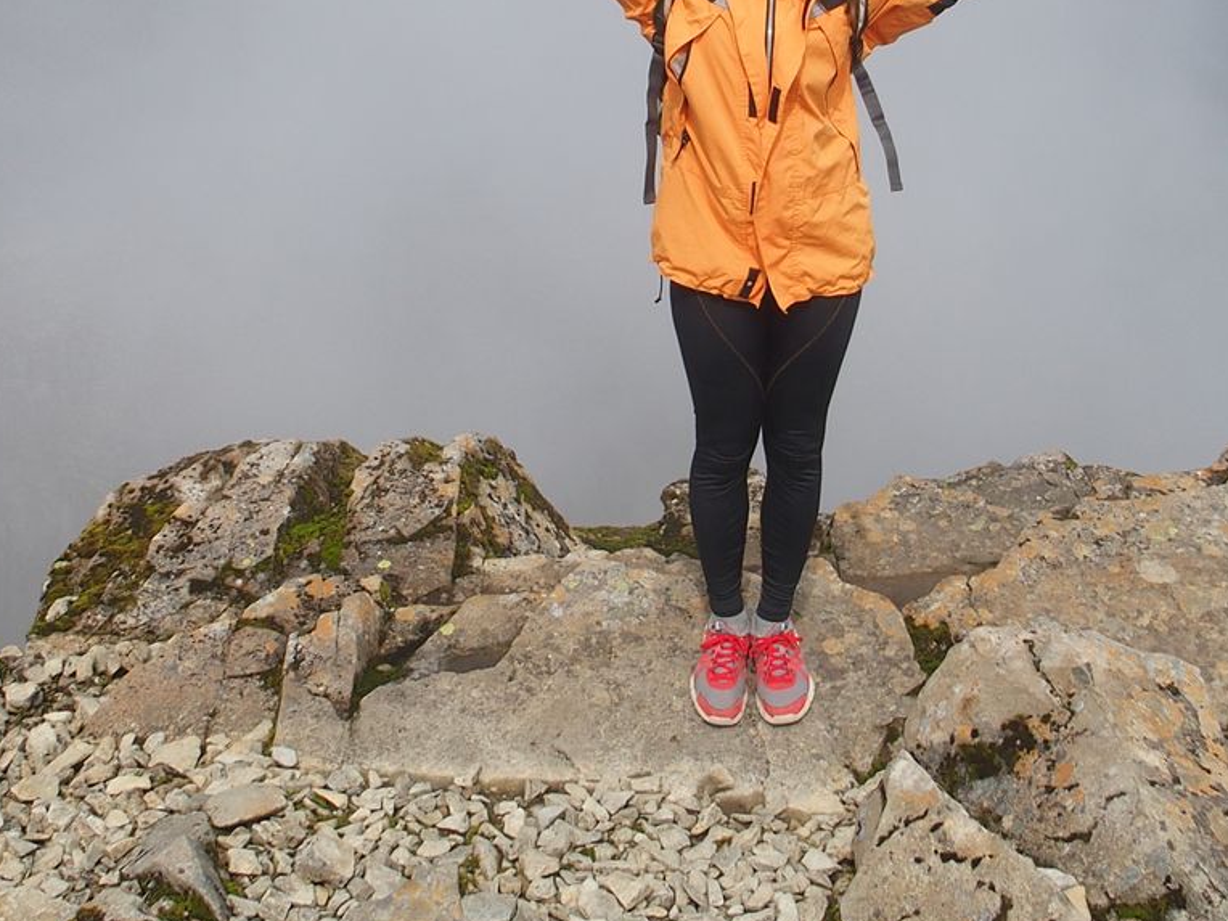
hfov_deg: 34.8
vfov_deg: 26.0
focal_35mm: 55
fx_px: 1951
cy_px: 150
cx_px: 720
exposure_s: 1/1000
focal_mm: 6
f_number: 5
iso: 100
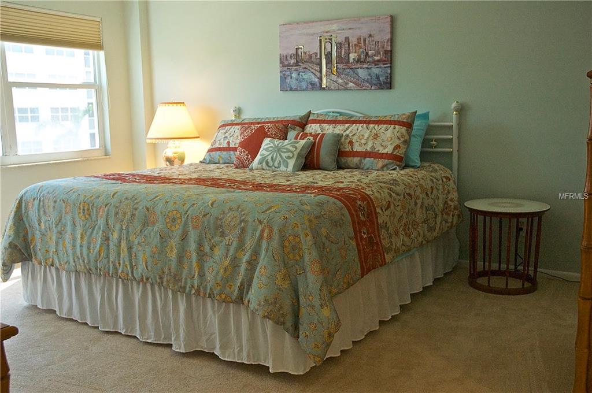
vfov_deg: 36.8
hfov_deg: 53.2
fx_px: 591
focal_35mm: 36
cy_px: 196
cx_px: 296
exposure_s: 1/125
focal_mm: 24
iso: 640
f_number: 5.6
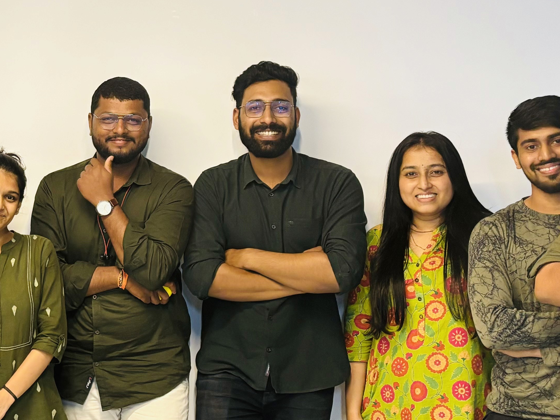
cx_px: 58
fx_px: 1116
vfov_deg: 21.3
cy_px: 164
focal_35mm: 69
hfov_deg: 27.2
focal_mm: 5.96
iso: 250
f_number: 1.6
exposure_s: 1/50
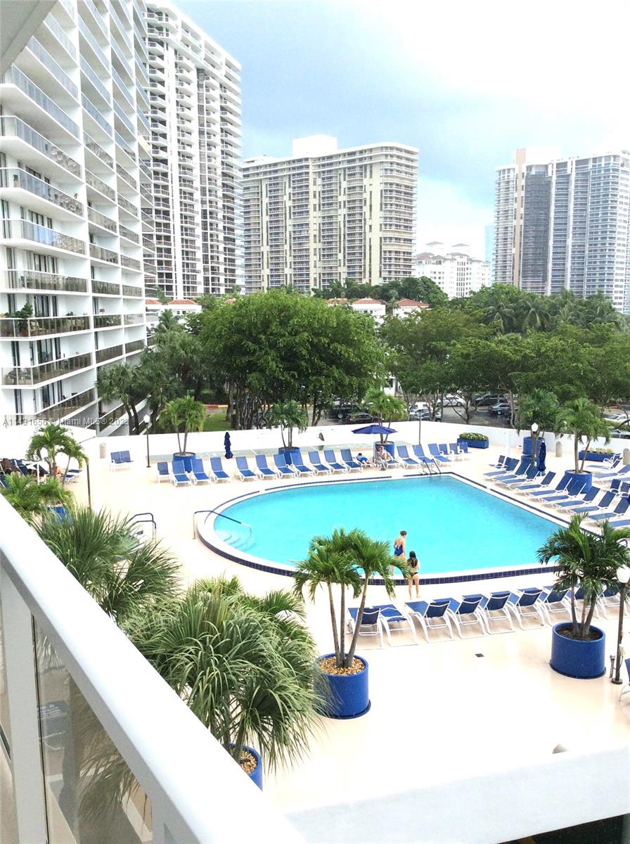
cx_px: 315
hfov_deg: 44.0
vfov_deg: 56.9
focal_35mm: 32
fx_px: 779
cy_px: 422
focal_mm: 3.3
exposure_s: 1/841
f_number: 2.4
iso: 32
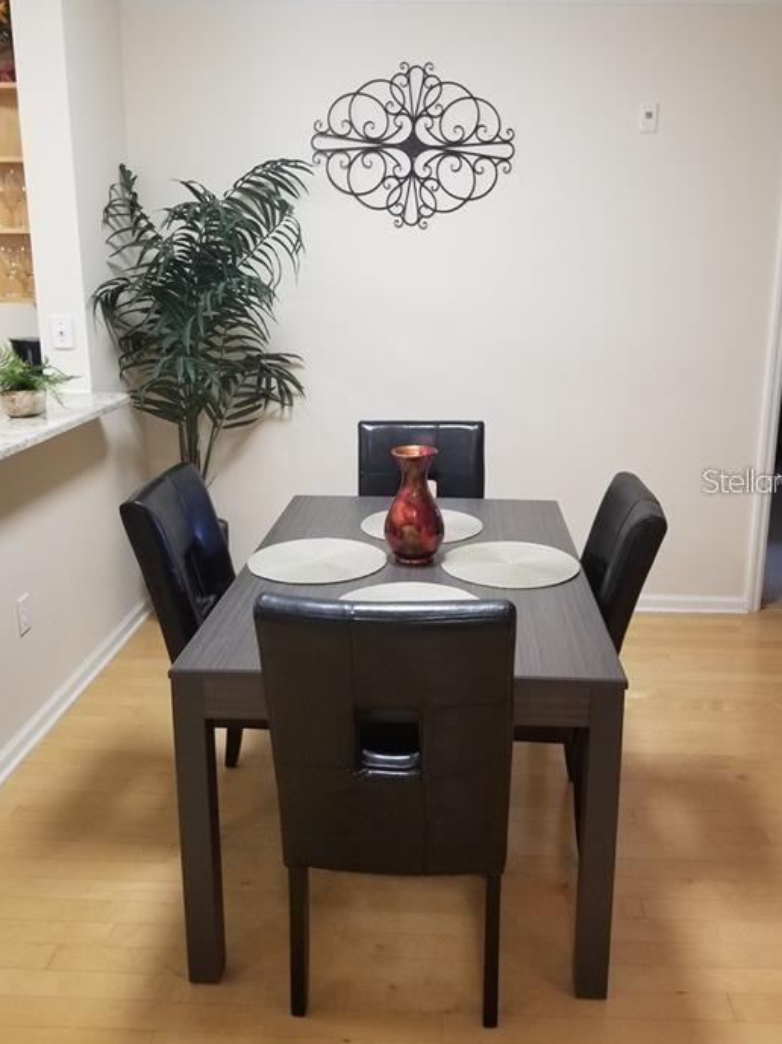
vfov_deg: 61.6
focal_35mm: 29
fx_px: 874
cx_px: 409
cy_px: 480
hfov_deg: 48.2
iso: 200
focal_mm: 4.25
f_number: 1.7
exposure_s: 1/40
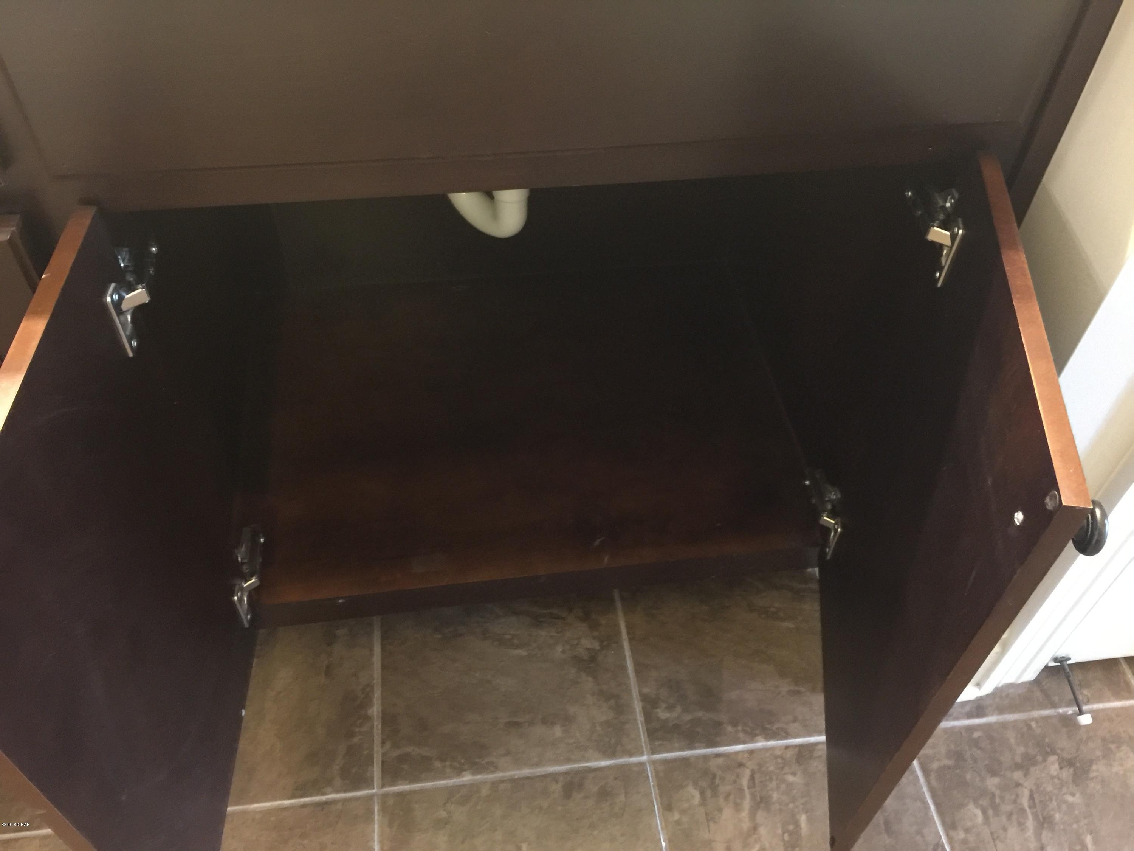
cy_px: 426
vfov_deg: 48.2
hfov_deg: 61.7
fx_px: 950
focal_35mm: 29
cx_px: 567
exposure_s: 1/4
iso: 160
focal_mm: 4.15
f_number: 2.2
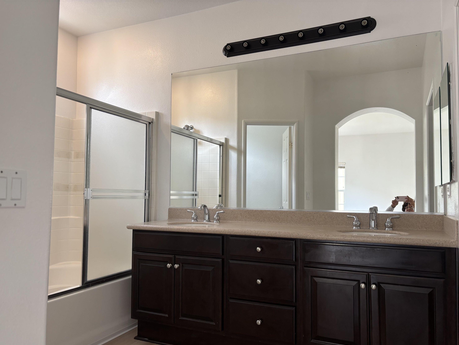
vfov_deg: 51.3
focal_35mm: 27
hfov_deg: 65.3
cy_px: 179
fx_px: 358
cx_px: 233
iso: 80
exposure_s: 1/60
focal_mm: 5.96
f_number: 1.6
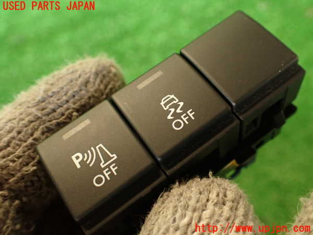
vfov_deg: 44.2
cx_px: 156
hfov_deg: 56.8
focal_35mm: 32
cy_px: 118
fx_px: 289
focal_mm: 5.79
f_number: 2.4
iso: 250
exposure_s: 1/30
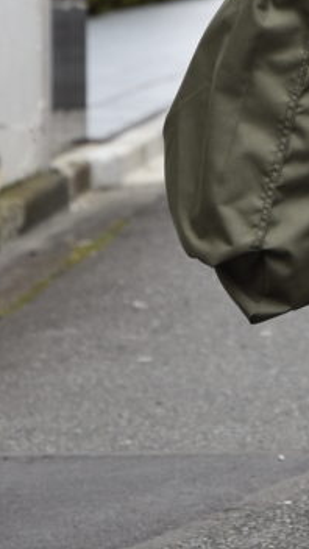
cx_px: 532
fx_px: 3729
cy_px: 126
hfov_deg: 4.7
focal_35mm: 256
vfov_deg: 8.4
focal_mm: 56
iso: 100
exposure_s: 1/250
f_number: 4
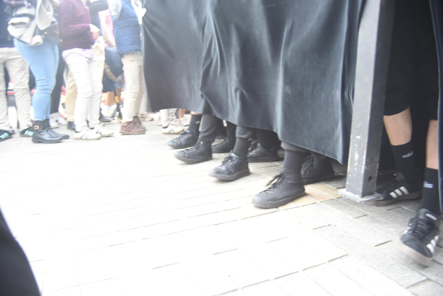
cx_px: 222
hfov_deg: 63.6
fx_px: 357
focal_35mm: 29
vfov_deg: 45.0
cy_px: 148
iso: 800
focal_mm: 29
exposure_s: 1/100
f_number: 5.6
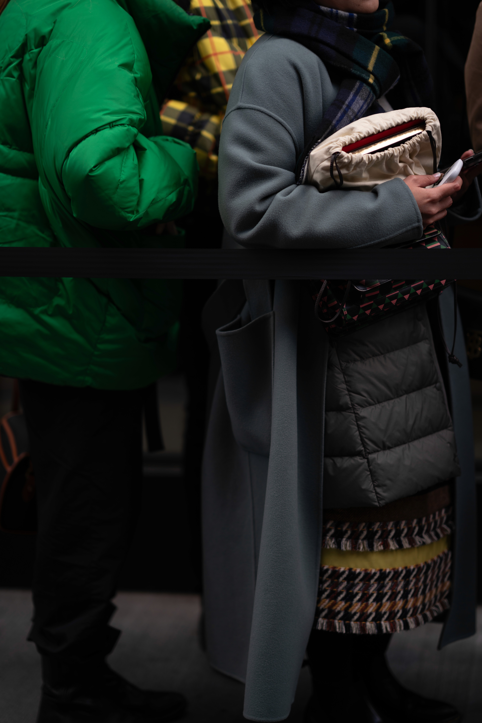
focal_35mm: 85
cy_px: 362
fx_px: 1706
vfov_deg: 23.9
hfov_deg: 16.1
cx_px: 241
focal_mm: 85
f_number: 1.4
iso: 80
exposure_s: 1/250
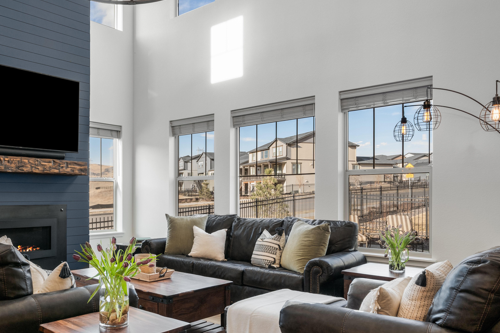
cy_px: 189
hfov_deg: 60.9
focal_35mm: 29
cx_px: 139
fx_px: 403
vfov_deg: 44.9
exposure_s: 1/10
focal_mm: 19
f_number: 8
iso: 320
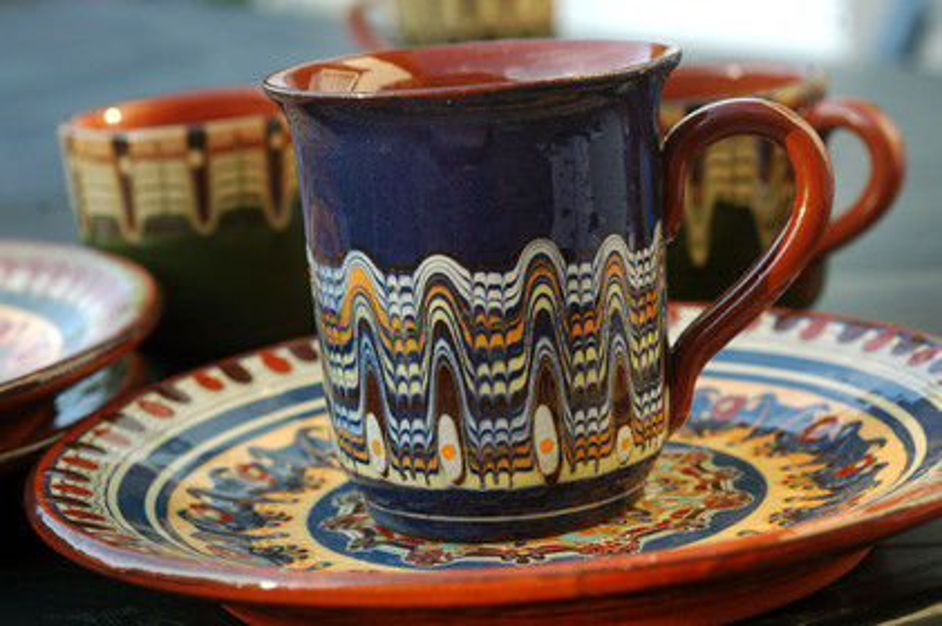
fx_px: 2157
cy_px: 313
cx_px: 471
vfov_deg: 16.5
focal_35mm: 82
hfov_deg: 24.6
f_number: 5.6
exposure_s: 1/125
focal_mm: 55
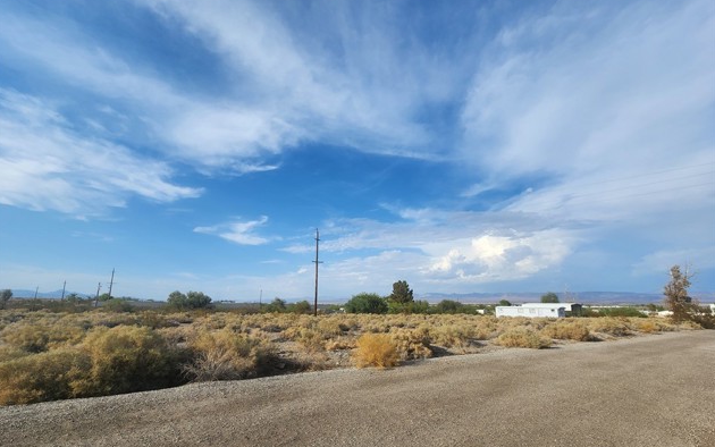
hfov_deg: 105.3
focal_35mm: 14
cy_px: 255
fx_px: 273
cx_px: 356
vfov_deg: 78.2
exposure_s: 1/2531
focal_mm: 2.2
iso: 50
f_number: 2.2
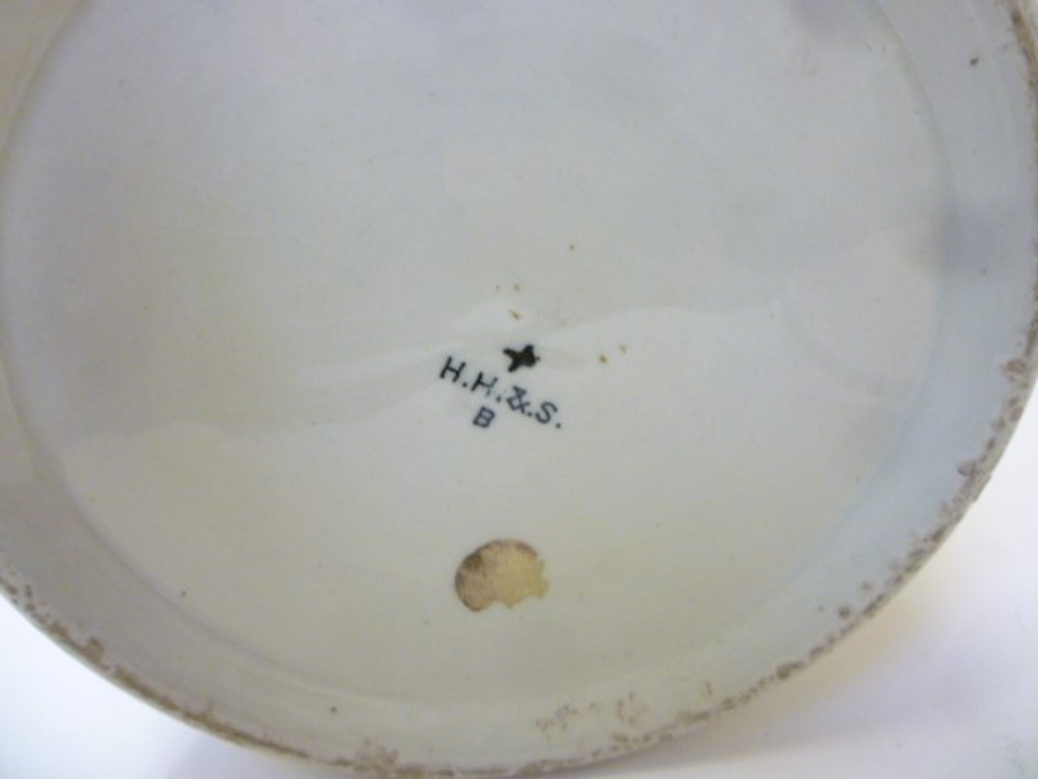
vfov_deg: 48.2
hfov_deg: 61.7
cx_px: 519
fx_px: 870
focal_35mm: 29
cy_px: 390
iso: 320
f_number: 3.3
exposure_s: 1/30
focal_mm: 5.2
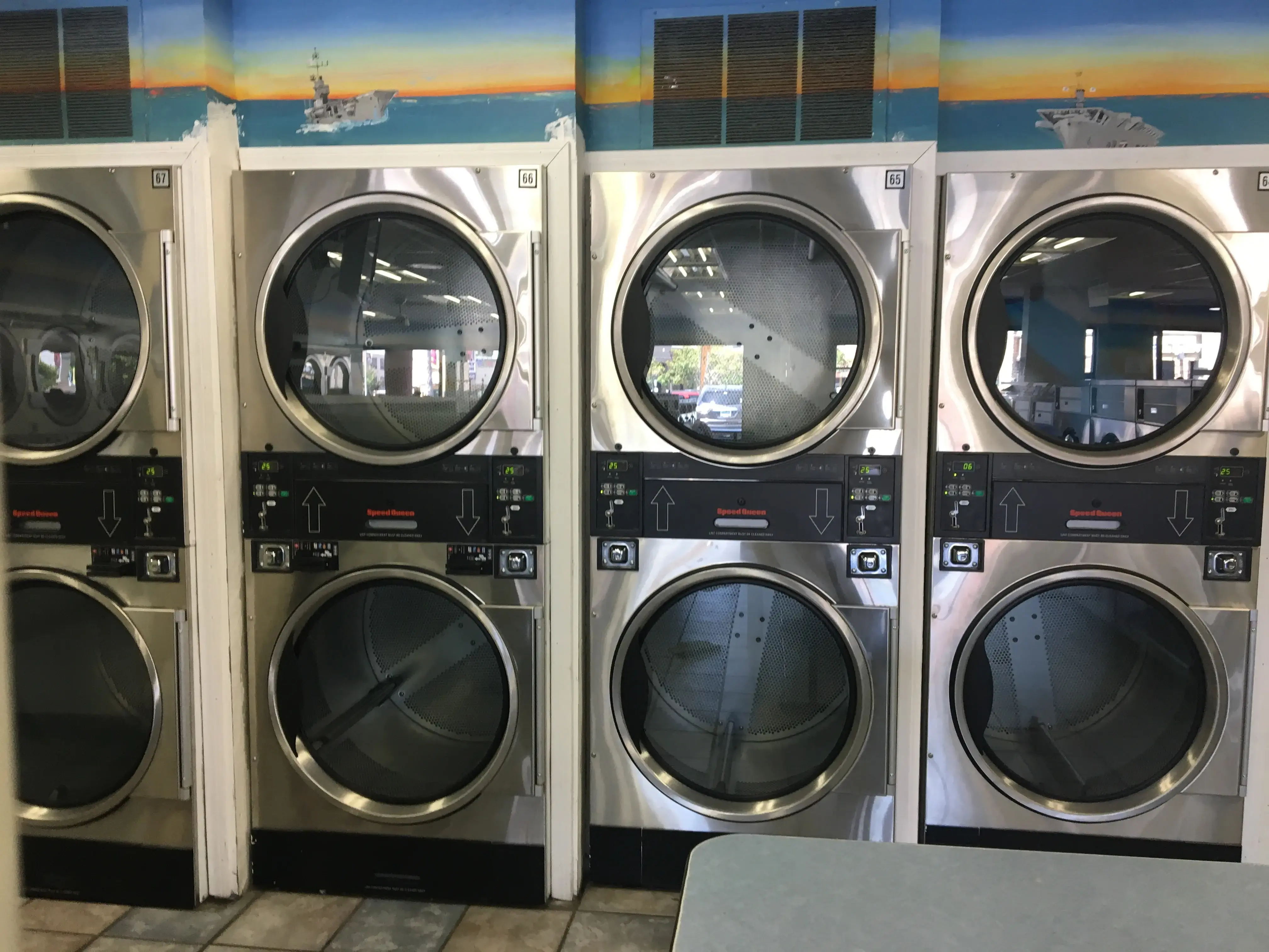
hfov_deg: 61.7
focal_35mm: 29
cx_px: 634
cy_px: 476
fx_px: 1063
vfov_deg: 48.2
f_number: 2.2
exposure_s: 1/30
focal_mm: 4.15
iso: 50
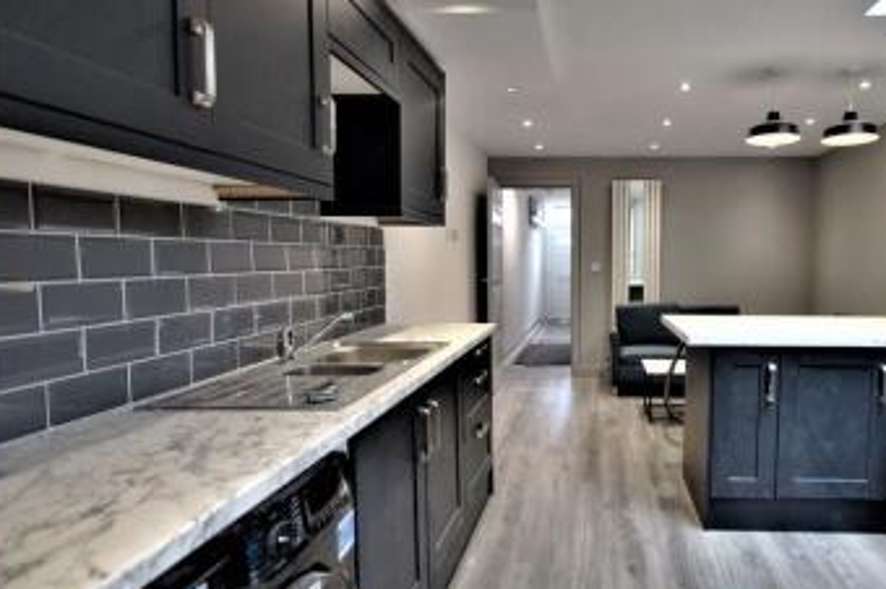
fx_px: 516
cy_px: 288
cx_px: 586
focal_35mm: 21
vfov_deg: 59.4
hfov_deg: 78.8
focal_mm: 10
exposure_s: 1/60
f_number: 4
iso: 320
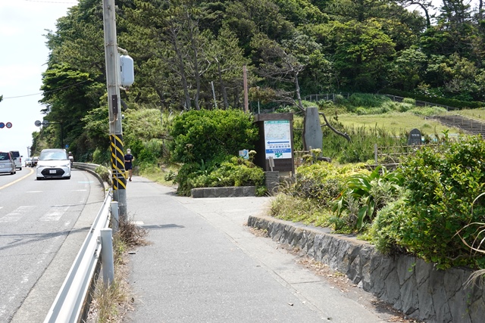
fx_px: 660
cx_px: 242
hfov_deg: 40.3
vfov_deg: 27.5
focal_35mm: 49
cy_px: 162
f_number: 7.1
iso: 200
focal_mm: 18.63
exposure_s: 1/250
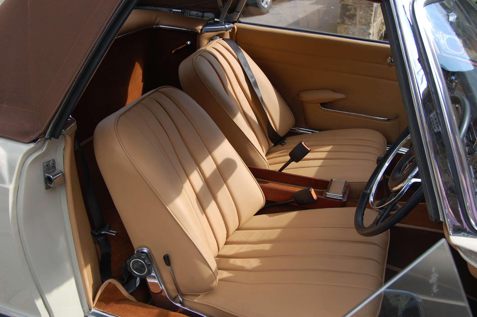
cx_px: 238
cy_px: 158
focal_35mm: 39
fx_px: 516
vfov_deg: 34.2
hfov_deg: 49.6
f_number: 7.1
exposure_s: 1/200
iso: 200
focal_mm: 26
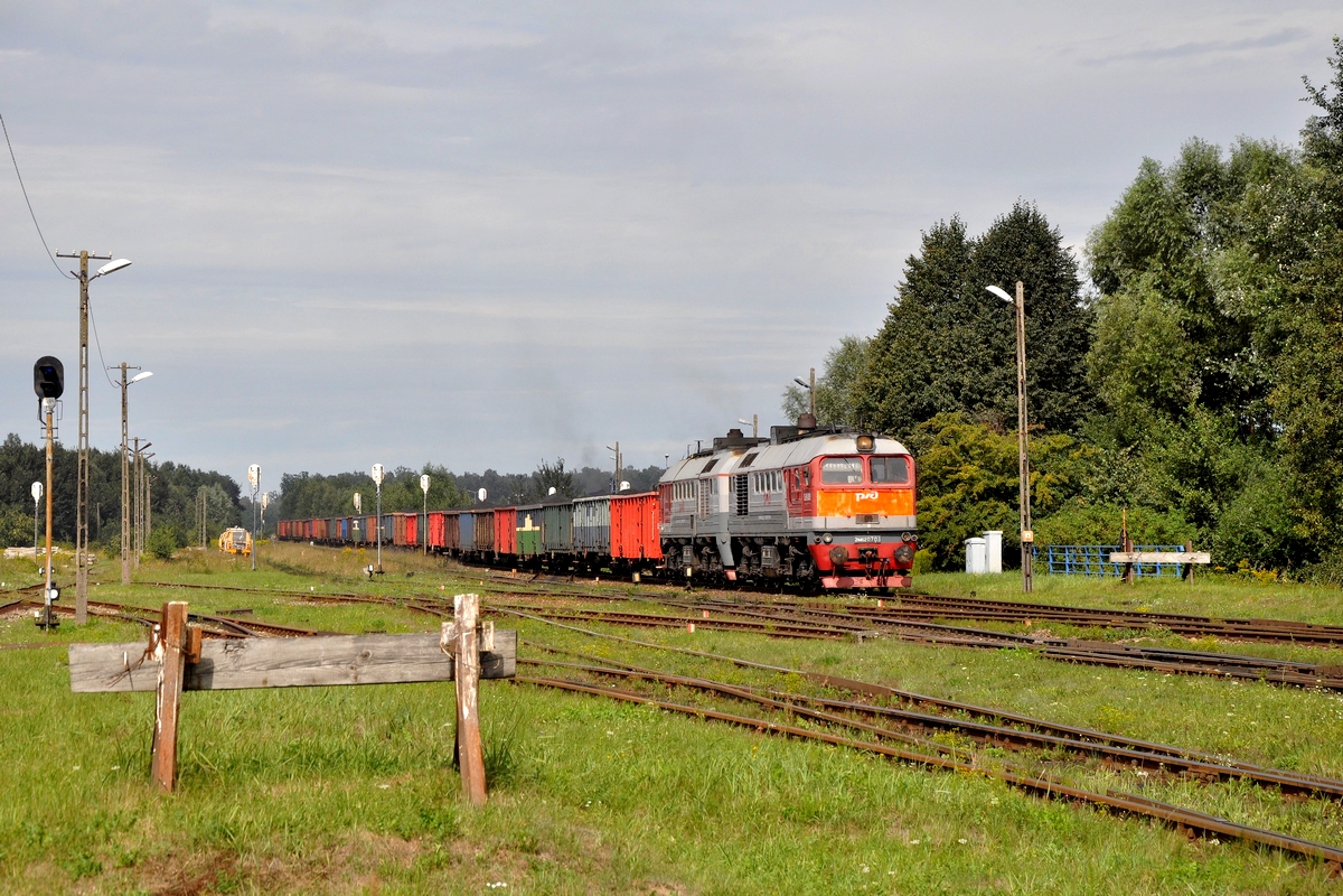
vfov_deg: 14.7
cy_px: 448
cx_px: 672
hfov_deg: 21.9
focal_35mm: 93
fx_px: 3469
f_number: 8
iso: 200
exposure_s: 1/1000
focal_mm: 62
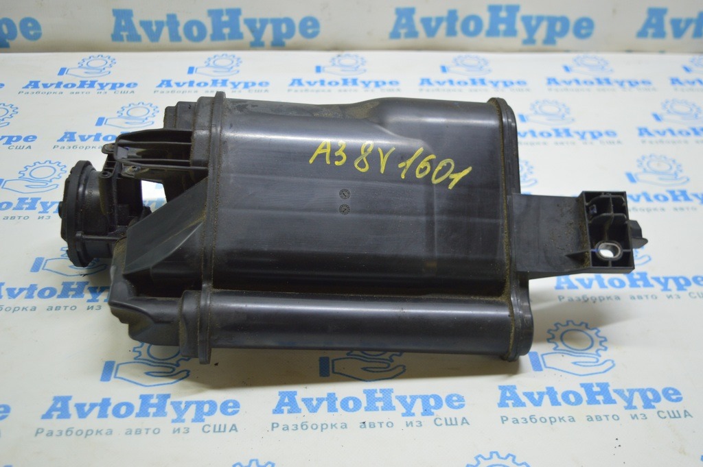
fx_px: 849
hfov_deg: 45.0
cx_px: 352
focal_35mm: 44
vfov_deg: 30.8
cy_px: 234
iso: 400
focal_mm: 29
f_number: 4.2
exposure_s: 1/40
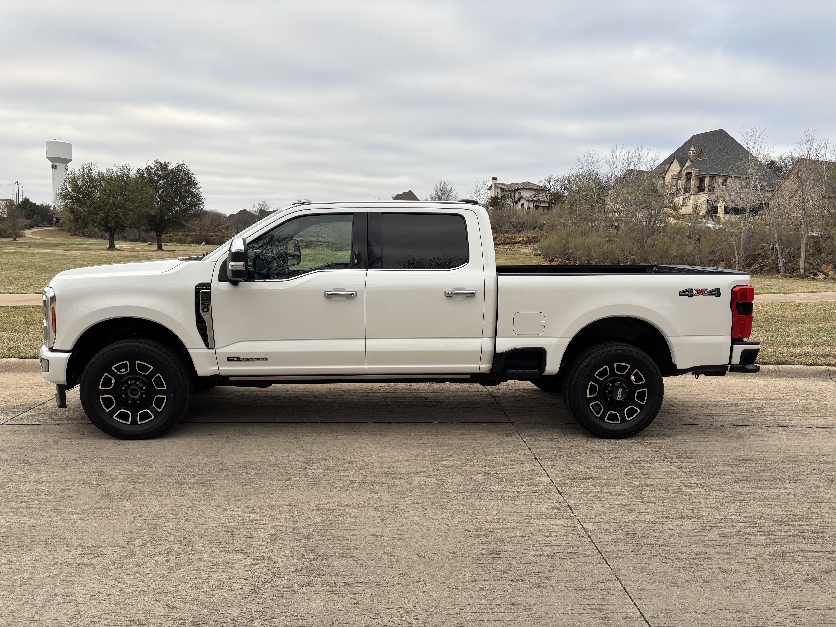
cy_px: 314
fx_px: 628
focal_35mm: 26
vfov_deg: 53.1
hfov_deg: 67.3
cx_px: 418
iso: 50
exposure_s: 1/406
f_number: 1.6
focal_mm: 5.96
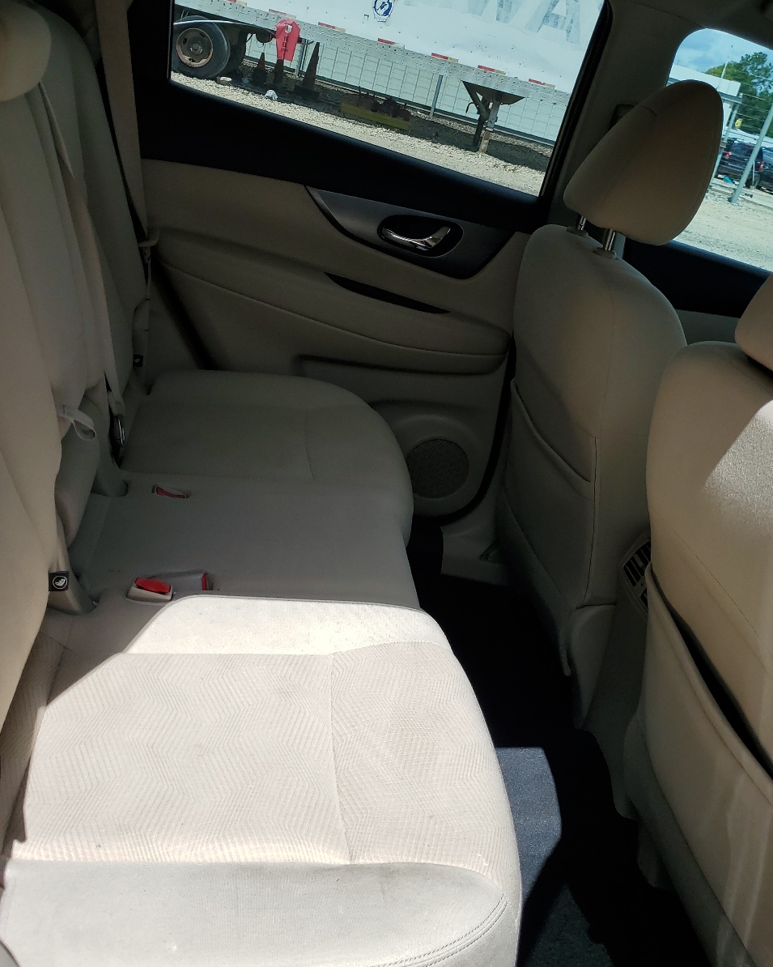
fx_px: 972
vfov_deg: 52.8
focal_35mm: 34
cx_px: 400
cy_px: 484
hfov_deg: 43.3
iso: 50
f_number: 1.5
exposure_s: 1/2500
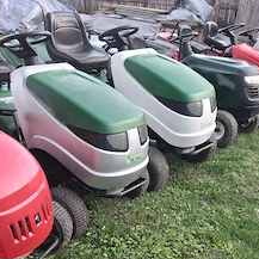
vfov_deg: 36.6
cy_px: 220
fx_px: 372
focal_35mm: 44
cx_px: 150
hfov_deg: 38.2
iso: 100
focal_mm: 4
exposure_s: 1/120
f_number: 1.8
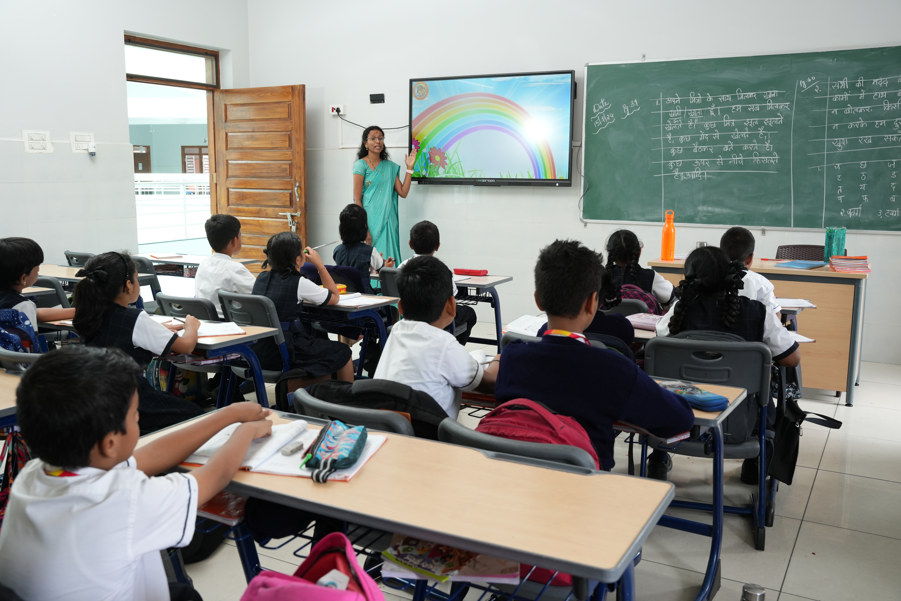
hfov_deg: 57.5
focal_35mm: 33
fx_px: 821
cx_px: 450
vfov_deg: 40.2
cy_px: 300
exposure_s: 1/80
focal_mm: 32.8
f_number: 5.6
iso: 800
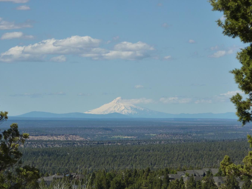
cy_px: 101
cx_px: 128
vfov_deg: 7.4
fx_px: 1463
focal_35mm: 201
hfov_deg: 9.8
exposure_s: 1/640
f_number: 5.6
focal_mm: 29.9
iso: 125
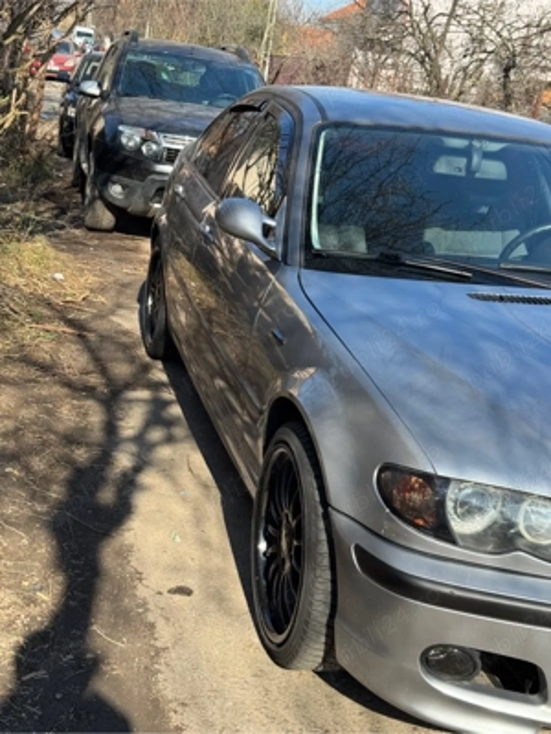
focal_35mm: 48
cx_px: 276
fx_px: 1019
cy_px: 367
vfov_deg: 39.7
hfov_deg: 30.3
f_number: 1.78
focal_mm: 6.76
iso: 64
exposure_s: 1/1366
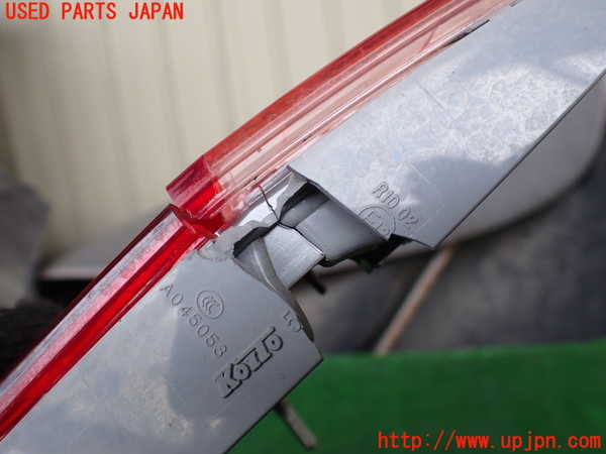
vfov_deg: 46.8
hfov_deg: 60.0
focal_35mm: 30
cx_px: 303
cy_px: 227
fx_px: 525
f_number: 2.3
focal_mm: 5.4
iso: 100
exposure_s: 1/160
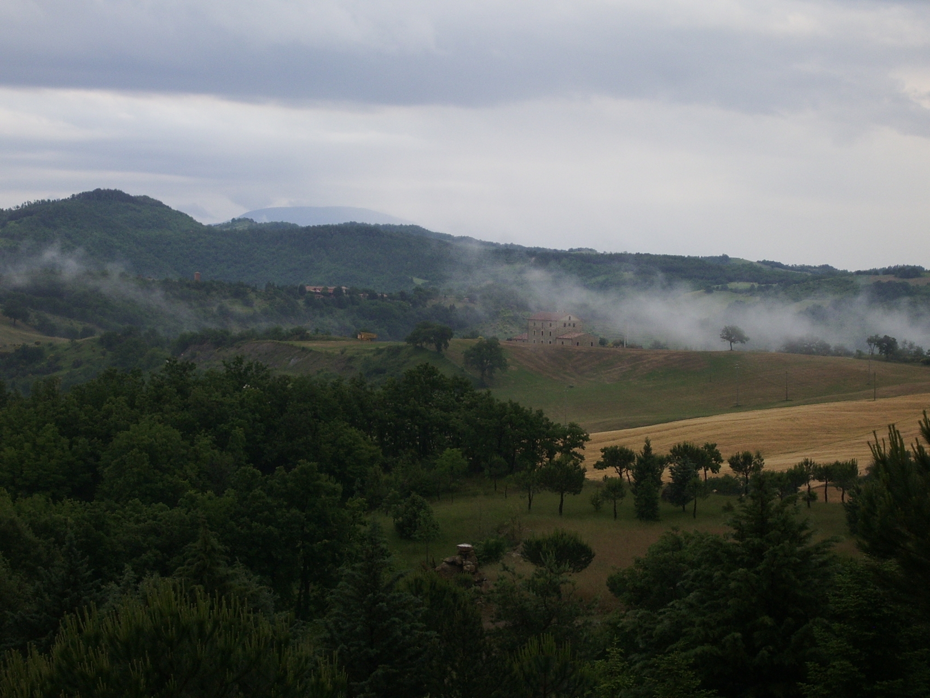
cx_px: 465
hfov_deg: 18.4
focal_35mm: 107
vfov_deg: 13.8
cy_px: 349
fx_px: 2875
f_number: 4.8
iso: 100
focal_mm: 17.4
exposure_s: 1/125
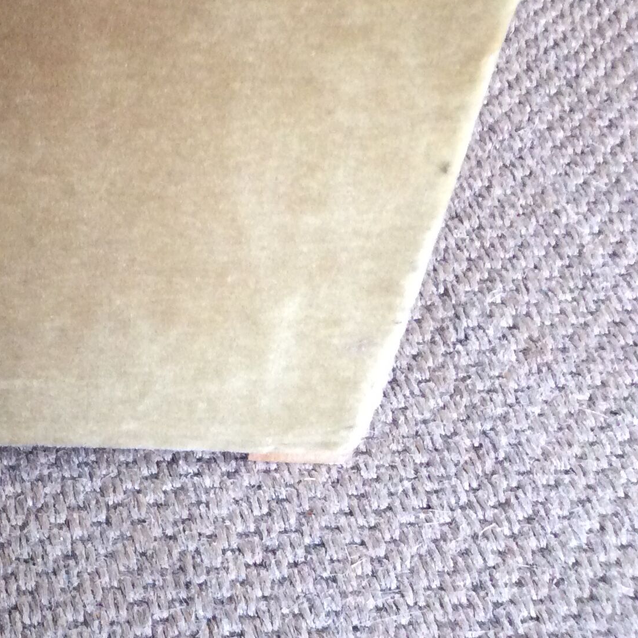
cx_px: -114
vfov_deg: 25.1
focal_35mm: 67
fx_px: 1397
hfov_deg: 23.6
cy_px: 85
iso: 160
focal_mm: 3.3
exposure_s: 1/25
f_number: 2.4
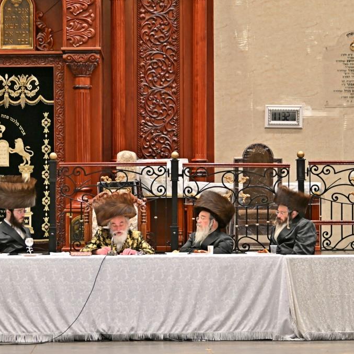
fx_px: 1562
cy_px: 176
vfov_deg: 12.9
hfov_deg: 12.9
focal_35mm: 135
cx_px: 113
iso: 400
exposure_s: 1/400
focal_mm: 70
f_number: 2.8
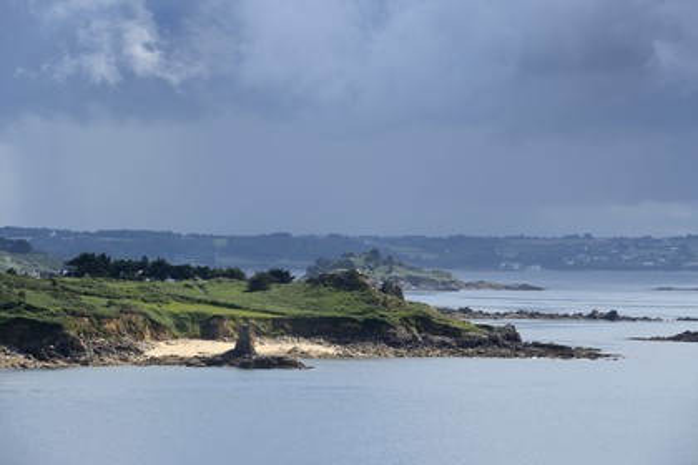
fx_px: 3877
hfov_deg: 10.3
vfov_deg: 6.9
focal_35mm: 200
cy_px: 232
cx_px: 349
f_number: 13
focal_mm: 200
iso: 200
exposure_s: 1/250
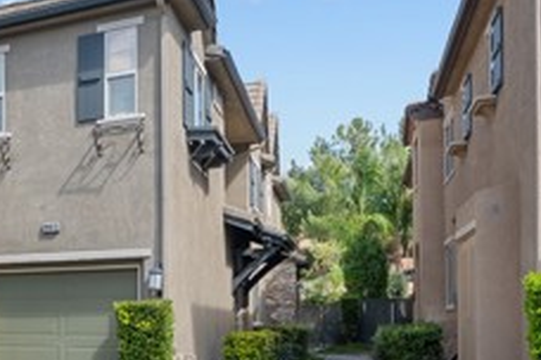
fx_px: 676
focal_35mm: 45
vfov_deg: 28.9
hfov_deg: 36.8
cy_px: 311
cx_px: -55
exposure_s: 1/400
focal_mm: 16
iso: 640
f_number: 9
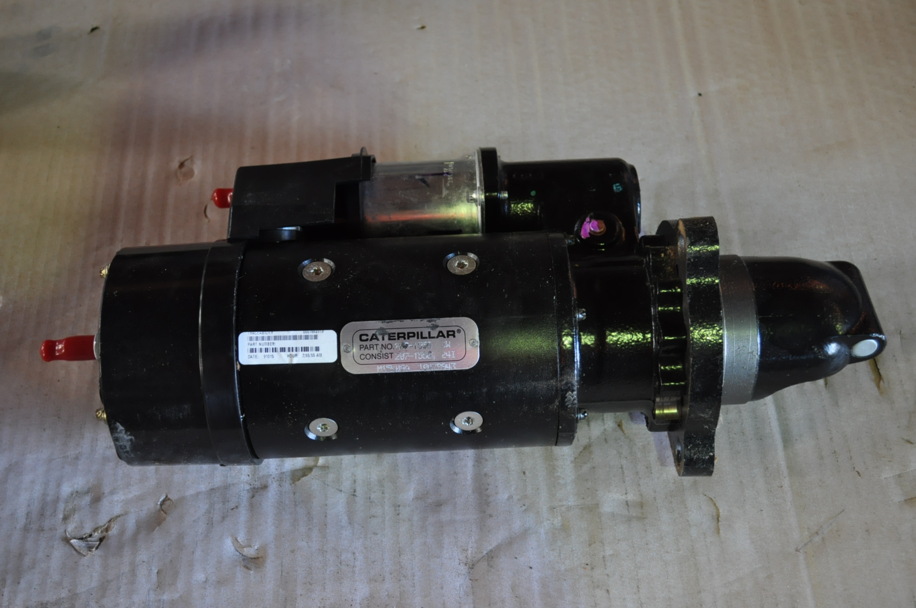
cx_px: 458
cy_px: 304
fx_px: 1144
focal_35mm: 45
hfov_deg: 43.7
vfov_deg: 29.8
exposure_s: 1/40
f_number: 4.5
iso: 800
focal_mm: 30
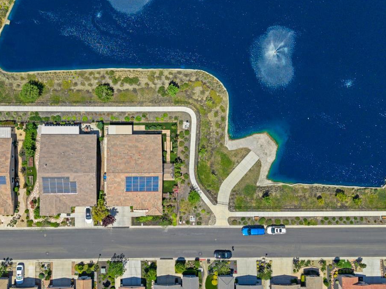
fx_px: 446
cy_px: 166
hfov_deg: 46.2
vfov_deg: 35.9
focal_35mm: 40
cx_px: 136
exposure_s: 1/125
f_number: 1.8
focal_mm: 8.67
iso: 140
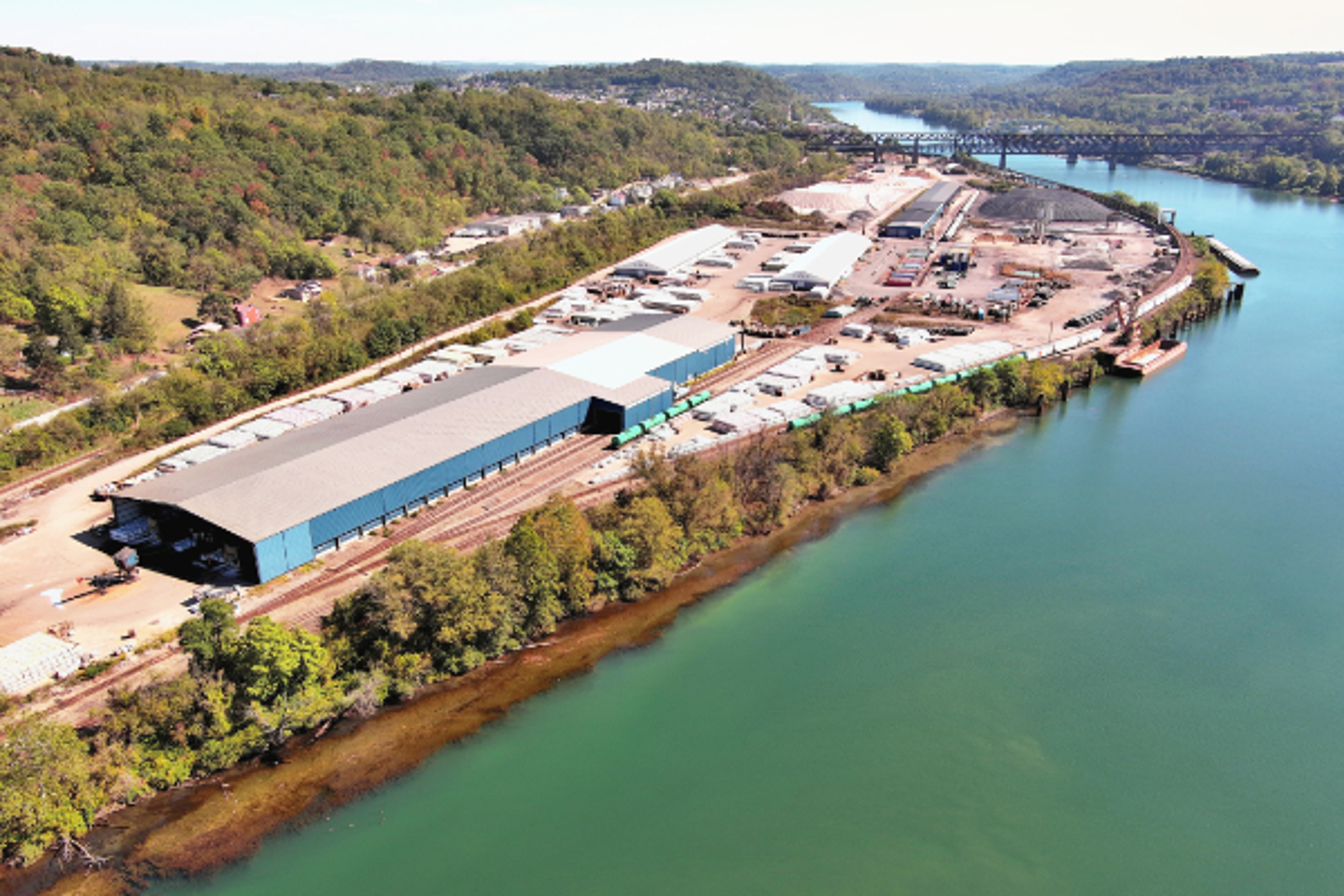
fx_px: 1083
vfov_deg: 45.0
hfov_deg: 63.7
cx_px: 672
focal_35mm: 29
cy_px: 448
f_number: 2.8
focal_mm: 10.6
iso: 100
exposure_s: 1/2227
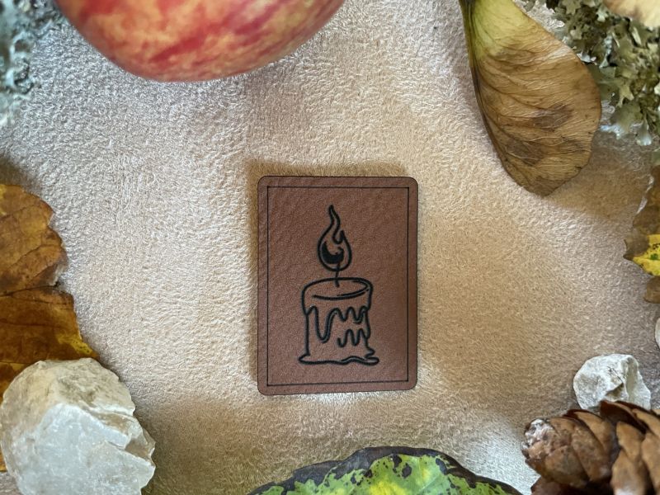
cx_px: 330
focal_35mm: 26
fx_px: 496
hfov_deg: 67.3
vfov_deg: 53.1
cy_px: 248
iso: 500
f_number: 1.6
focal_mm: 4.2
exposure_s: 1/60
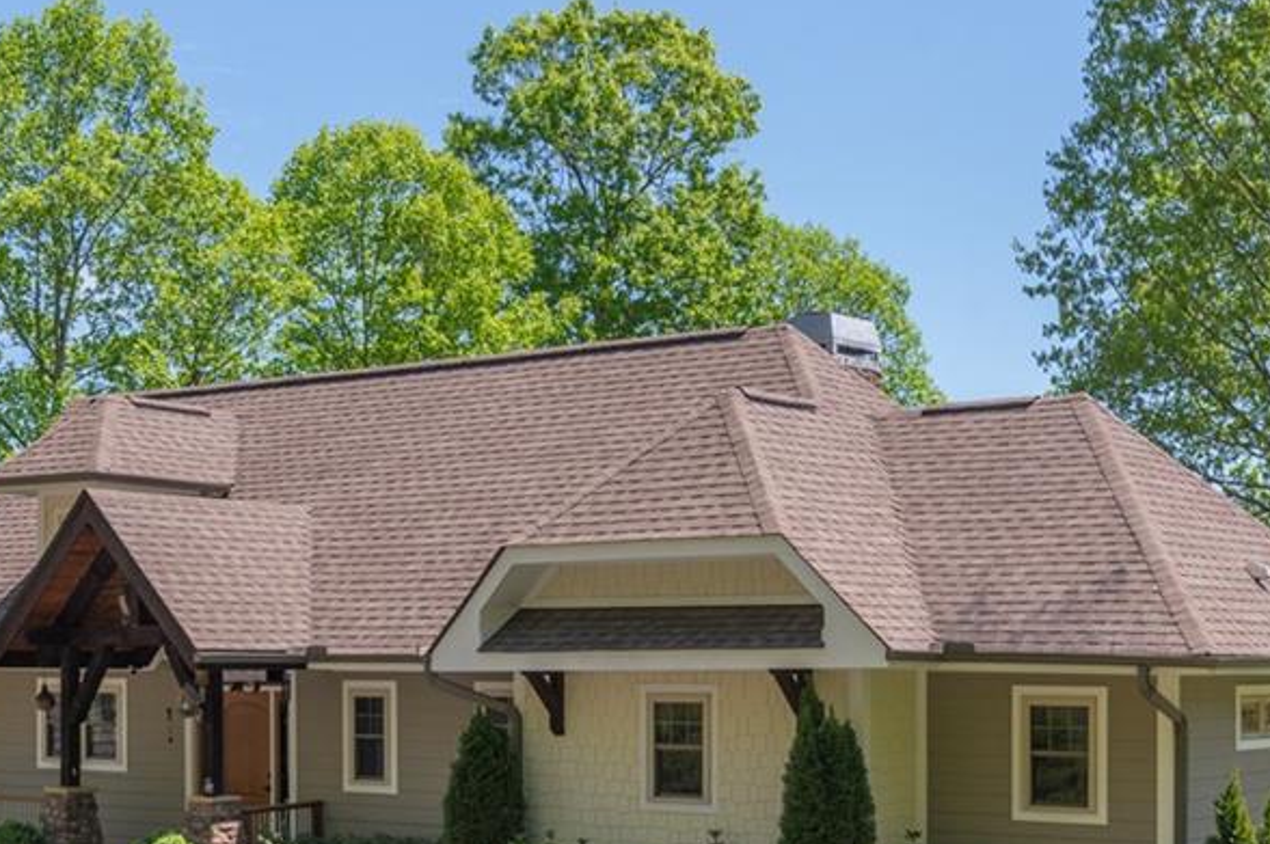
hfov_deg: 32.9
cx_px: 594
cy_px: 675
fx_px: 2150
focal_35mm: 61
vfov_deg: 21.9
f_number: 7.1
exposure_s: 1/1250
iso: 400
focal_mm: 35
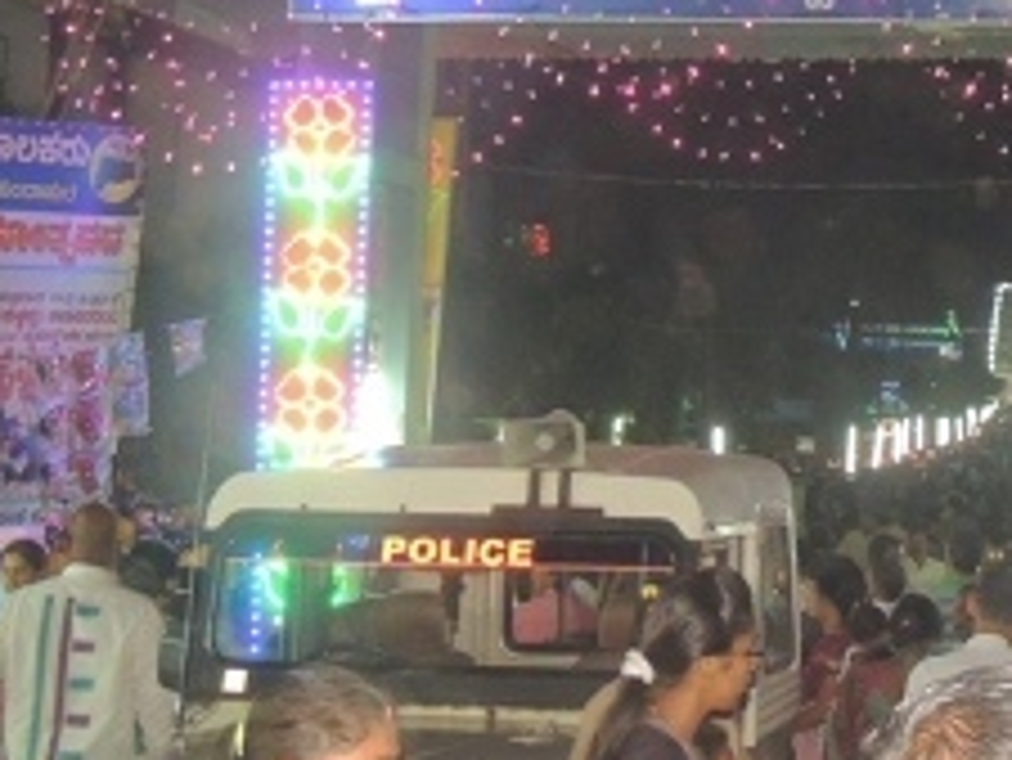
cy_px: 139
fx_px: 2428
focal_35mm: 83
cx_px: 897
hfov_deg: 23.0
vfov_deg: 17.6
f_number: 3.3
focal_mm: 6.2
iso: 800
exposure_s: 1/30
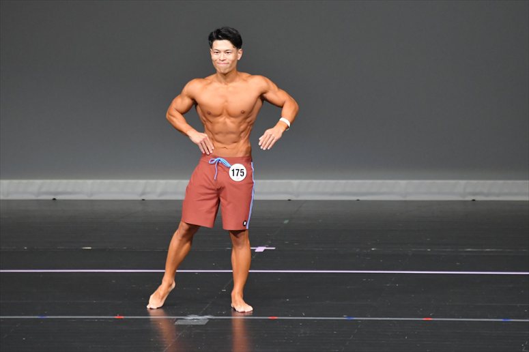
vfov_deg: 4.0
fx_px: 5067
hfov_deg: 6.0
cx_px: 264
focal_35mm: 345
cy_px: 176
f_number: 5.6
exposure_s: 1/400
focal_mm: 230
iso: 5000
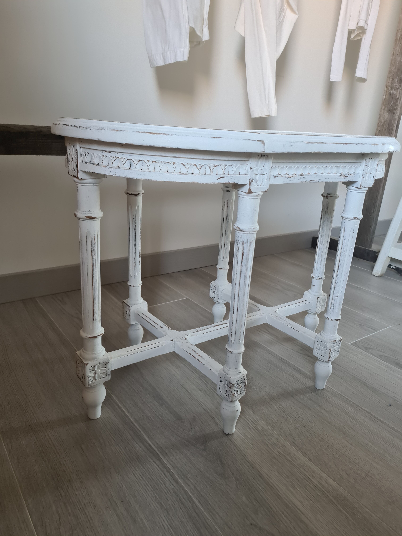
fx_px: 403
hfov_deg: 53.1
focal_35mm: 26
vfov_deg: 67.3
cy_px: 268
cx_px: 201
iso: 250
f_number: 1.8
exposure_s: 1/50
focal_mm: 5.4
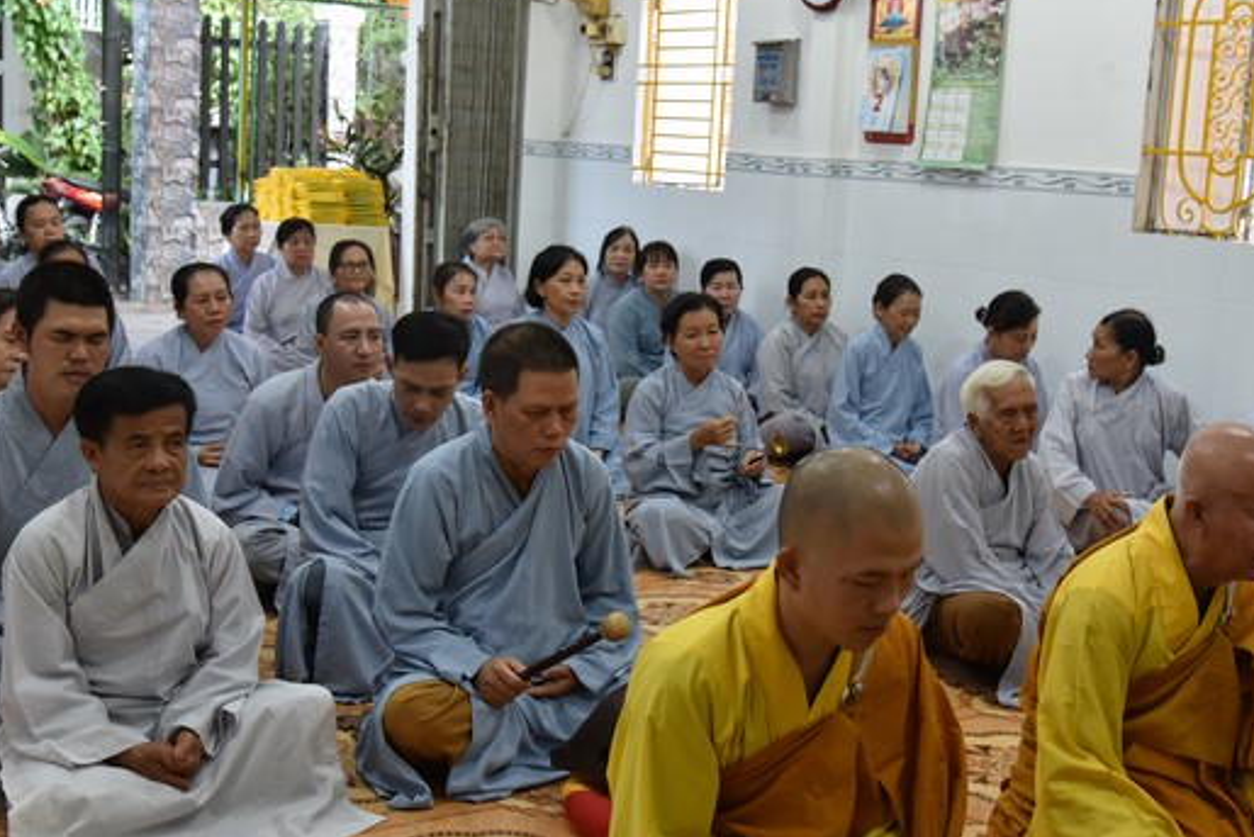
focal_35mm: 48
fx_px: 1673
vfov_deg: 28.1
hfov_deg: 41.0
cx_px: 699
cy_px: 394
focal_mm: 38
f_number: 5.6
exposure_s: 1/125
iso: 1600
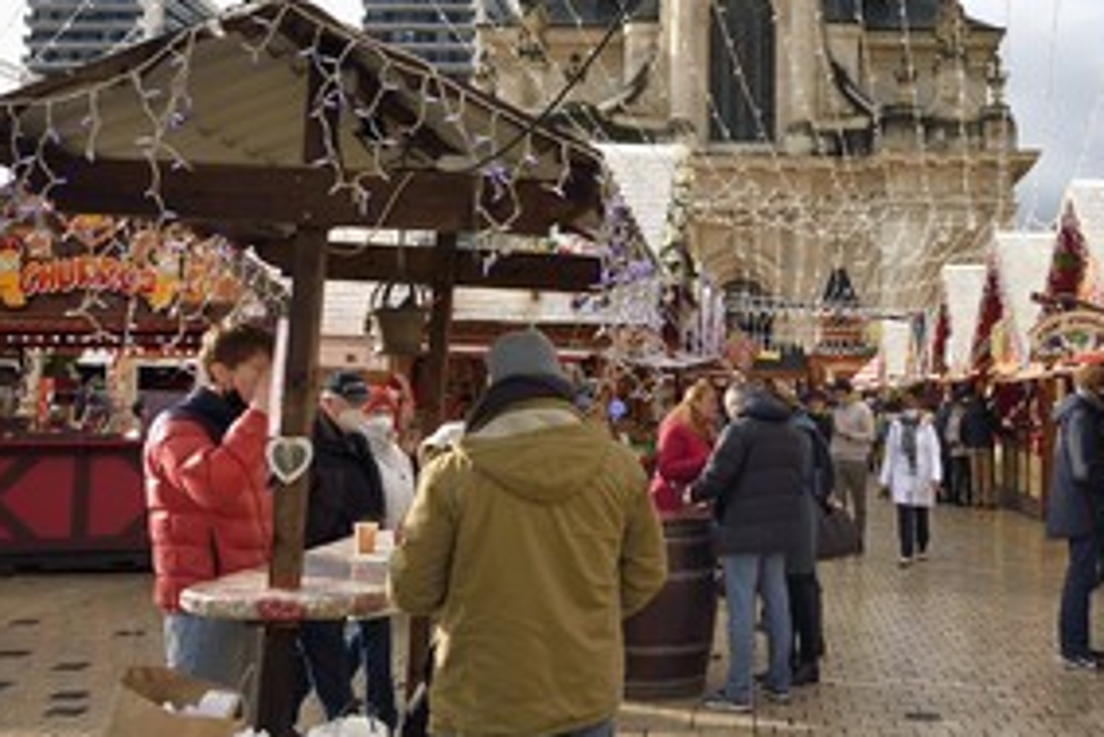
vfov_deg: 31.1
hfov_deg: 44.2
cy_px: 292
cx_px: 796
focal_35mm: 43
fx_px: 1319
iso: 400
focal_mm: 29
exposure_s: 1/250
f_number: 9
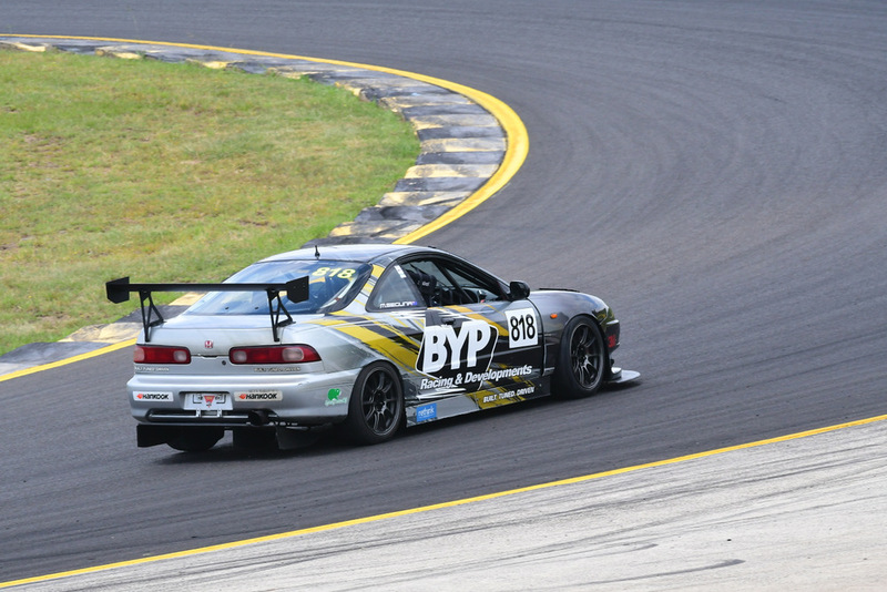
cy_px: 296
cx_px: 444
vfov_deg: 3.0
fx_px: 11461
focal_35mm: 465
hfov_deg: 4.4
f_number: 11
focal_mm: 310
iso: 800
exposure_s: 1/640
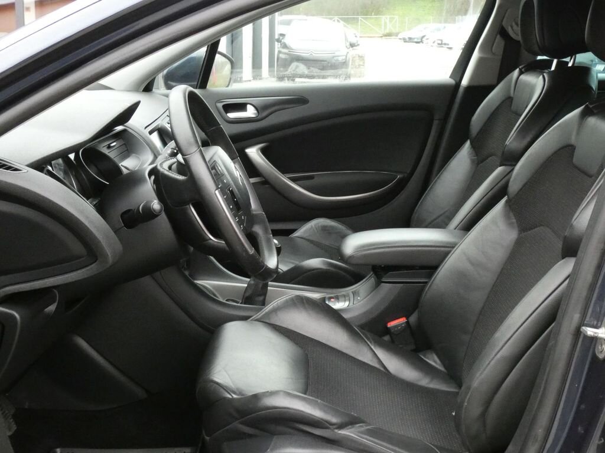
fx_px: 874
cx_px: 302
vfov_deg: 29.1
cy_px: 226
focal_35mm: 50
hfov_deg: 38.2
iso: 1250
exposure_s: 1/80
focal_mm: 9
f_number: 5.6
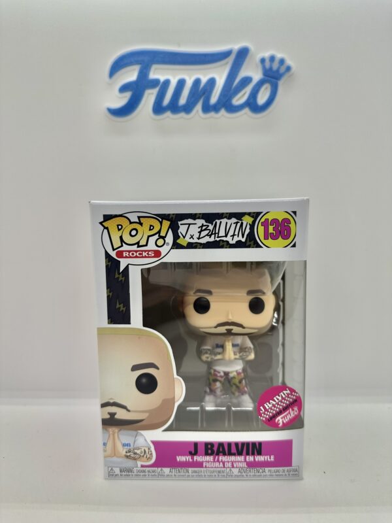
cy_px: 262
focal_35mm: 24
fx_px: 362
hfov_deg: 56.8
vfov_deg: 71.6
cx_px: 196
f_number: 1.78
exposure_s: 1/267
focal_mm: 6.86
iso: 80
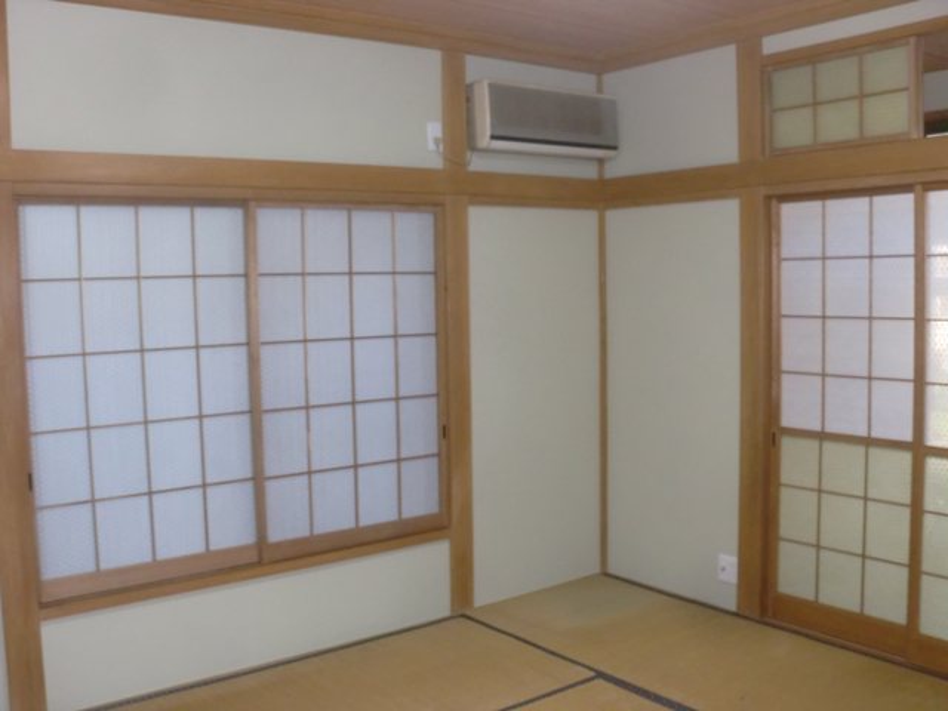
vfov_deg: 40.7
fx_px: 959
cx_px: 474
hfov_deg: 52.6
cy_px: 356
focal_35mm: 35
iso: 400
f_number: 3.1
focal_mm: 6.3
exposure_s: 1/60
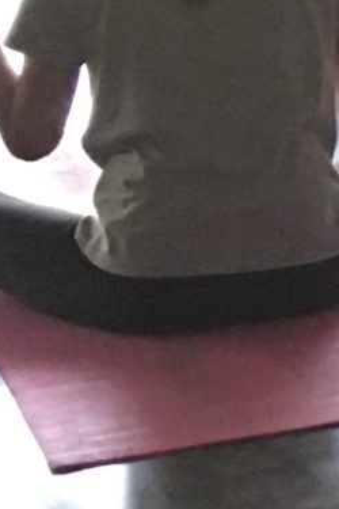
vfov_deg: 9.9
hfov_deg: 5.3
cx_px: 1641
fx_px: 2910
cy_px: 33
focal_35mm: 206
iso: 160
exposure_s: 1/8
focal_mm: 4.15
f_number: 2.2
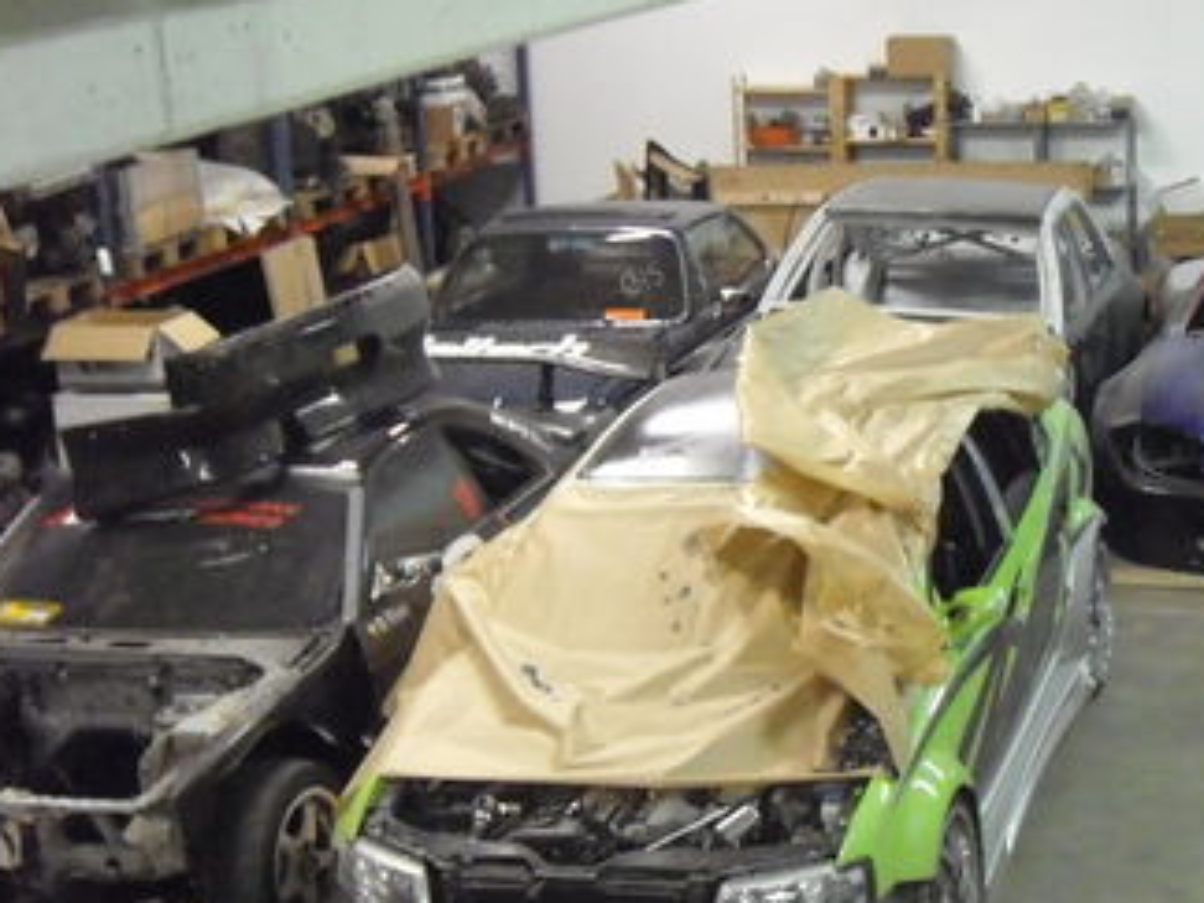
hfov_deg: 25.8
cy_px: 617
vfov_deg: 20.1
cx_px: 1081
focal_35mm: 73
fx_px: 2539
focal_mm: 6.2
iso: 800
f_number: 2.7
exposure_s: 1/30
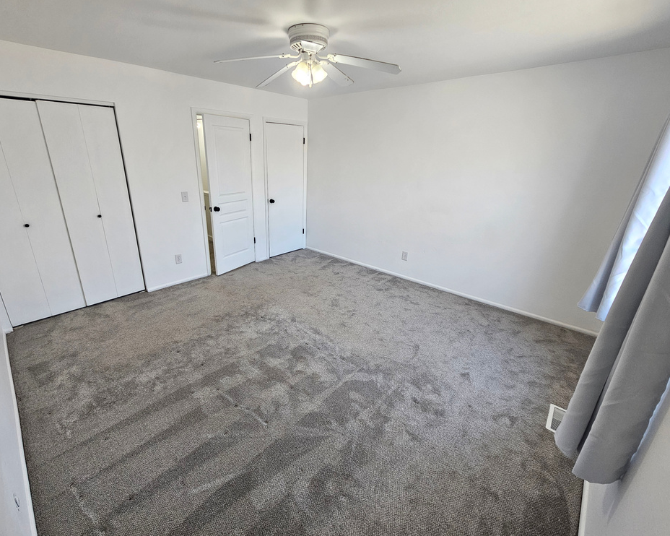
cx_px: 304
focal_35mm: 14
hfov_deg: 100.4
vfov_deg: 88.0
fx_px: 278
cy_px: 270
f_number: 2.2
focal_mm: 2.2
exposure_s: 1/60
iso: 80
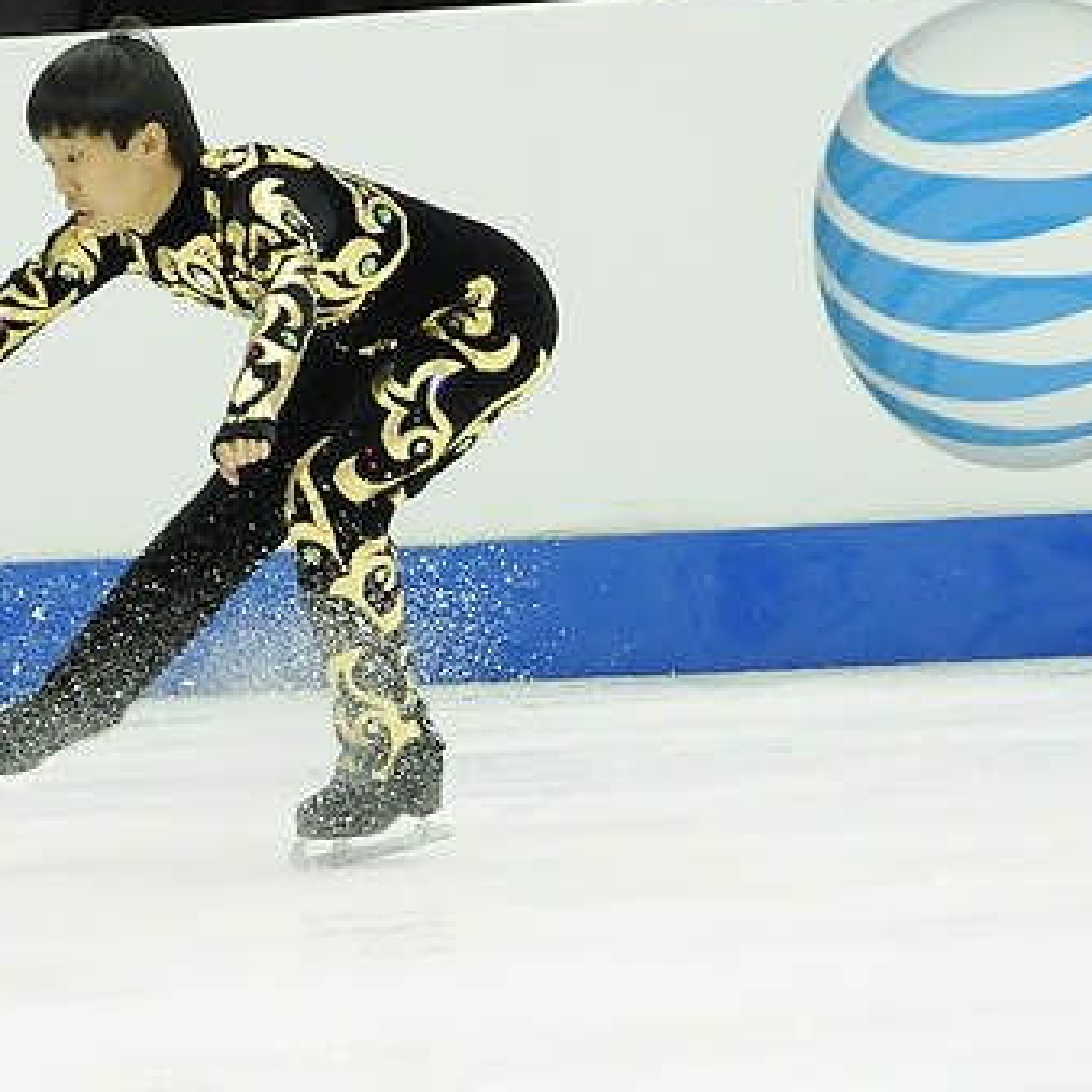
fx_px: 16132
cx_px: 300
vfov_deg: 3.9
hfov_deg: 3.9
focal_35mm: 452
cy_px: 428
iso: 3200
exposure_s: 1/500
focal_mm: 150
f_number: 5.6
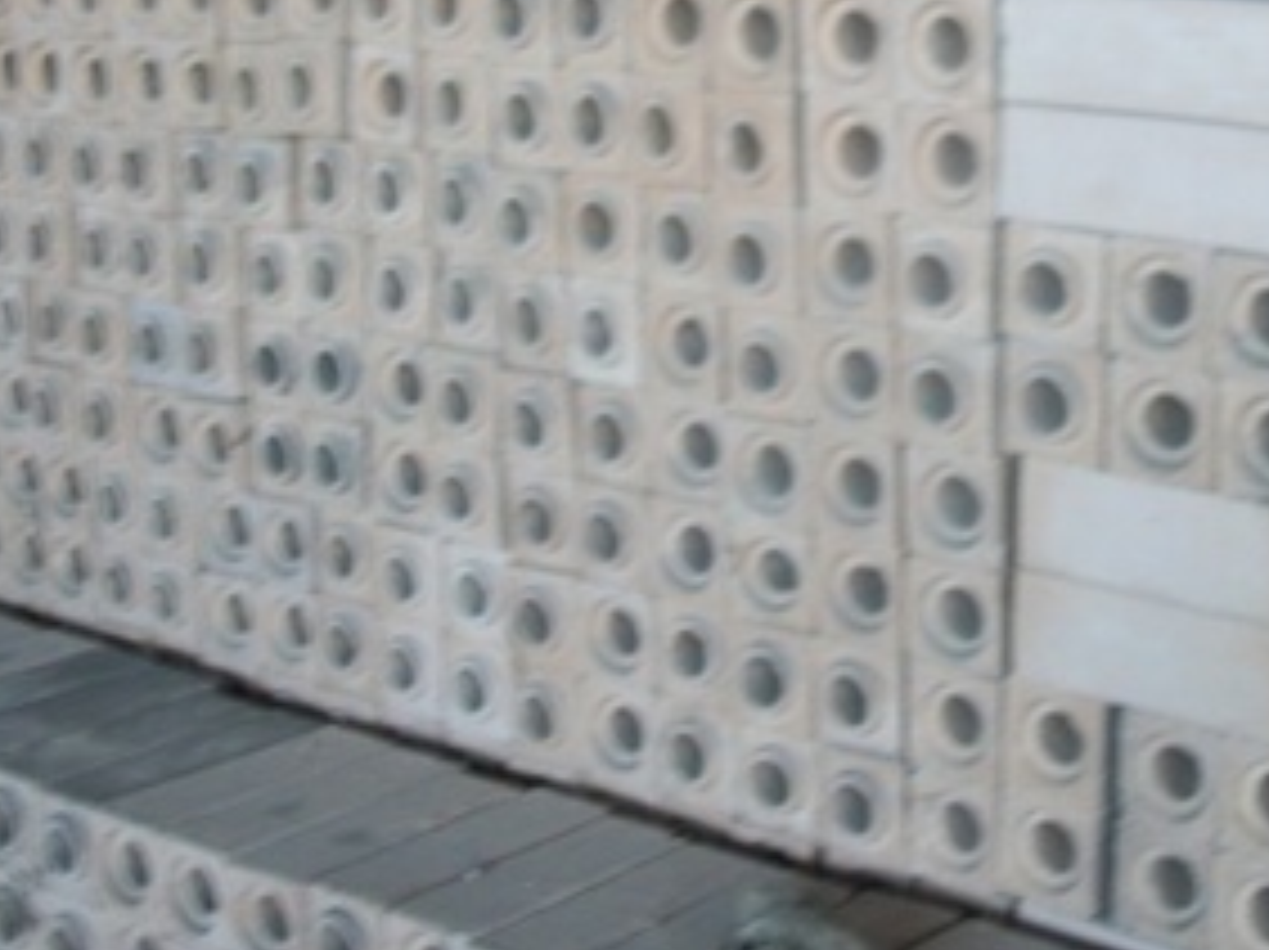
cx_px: 968
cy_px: 214
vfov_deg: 20.5
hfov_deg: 27.0
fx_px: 2601
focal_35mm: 71
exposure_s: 1/8
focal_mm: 7.1
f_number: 3.2
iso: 142
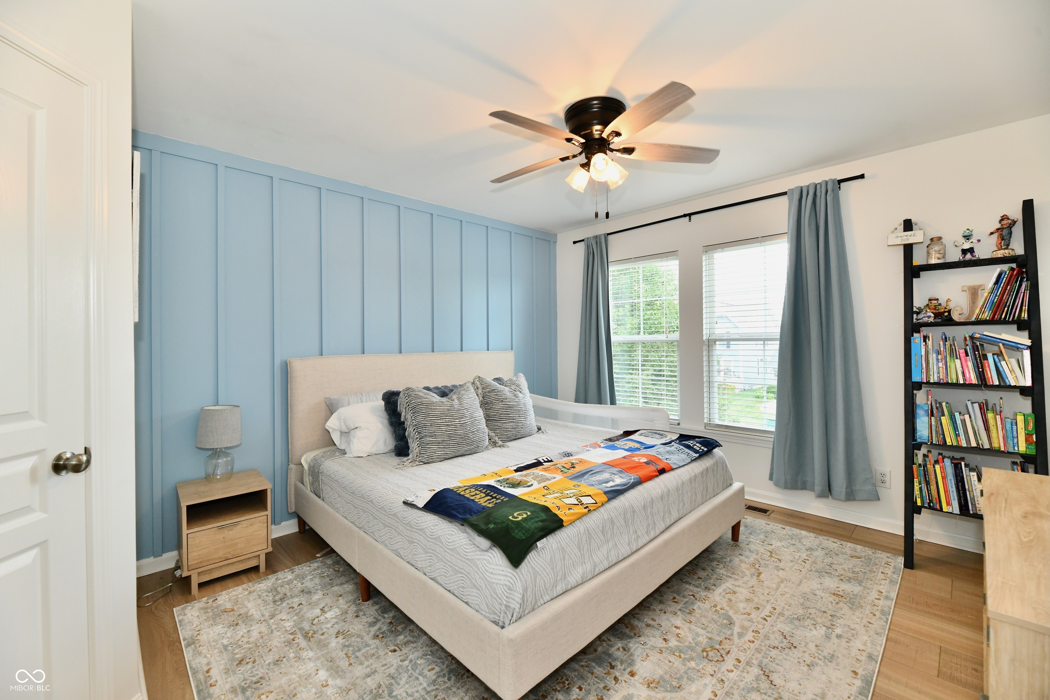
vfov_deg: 81.2
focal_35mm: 14
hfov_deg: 104.3
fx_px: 408
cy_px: 350
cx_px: 525
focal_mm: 14
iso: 800
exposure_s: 1/80
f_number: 7.1
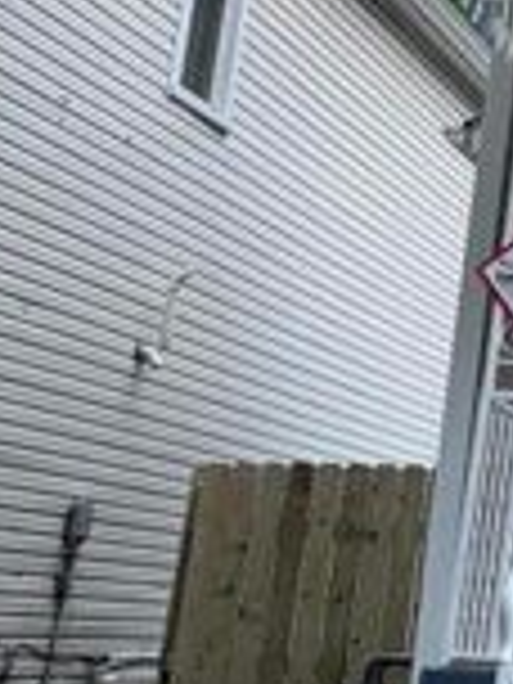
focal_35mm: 105
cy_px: -56
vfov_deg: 18.1
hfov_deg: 12.2
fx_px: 2075
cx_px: 1076
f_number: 1.78
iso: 80
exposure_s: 1/1339
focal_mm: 6.76
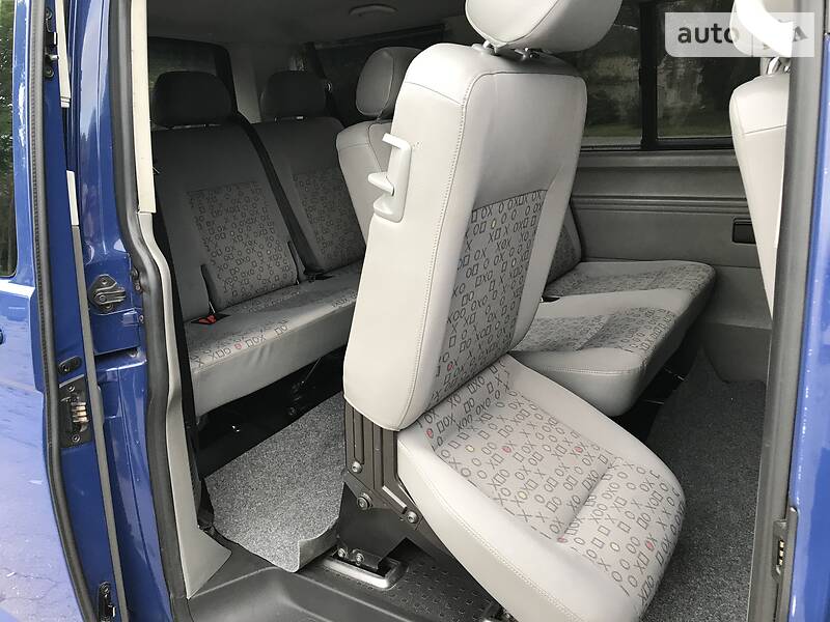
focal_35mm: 28
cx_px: 415
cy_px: 311
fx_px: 671
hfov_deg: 63.4
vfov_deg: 49.7
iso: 25
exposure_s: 1/33
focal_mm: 4
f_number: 1.8
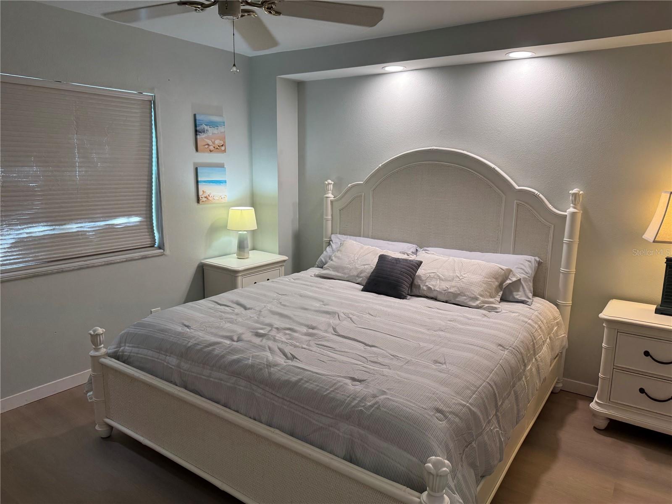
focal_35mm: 24
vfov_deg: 56.8
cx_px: 336
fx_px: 466
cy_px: 252
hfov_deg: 71.6
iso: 160
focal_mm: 6.76
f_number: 1.78
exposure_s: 1/120
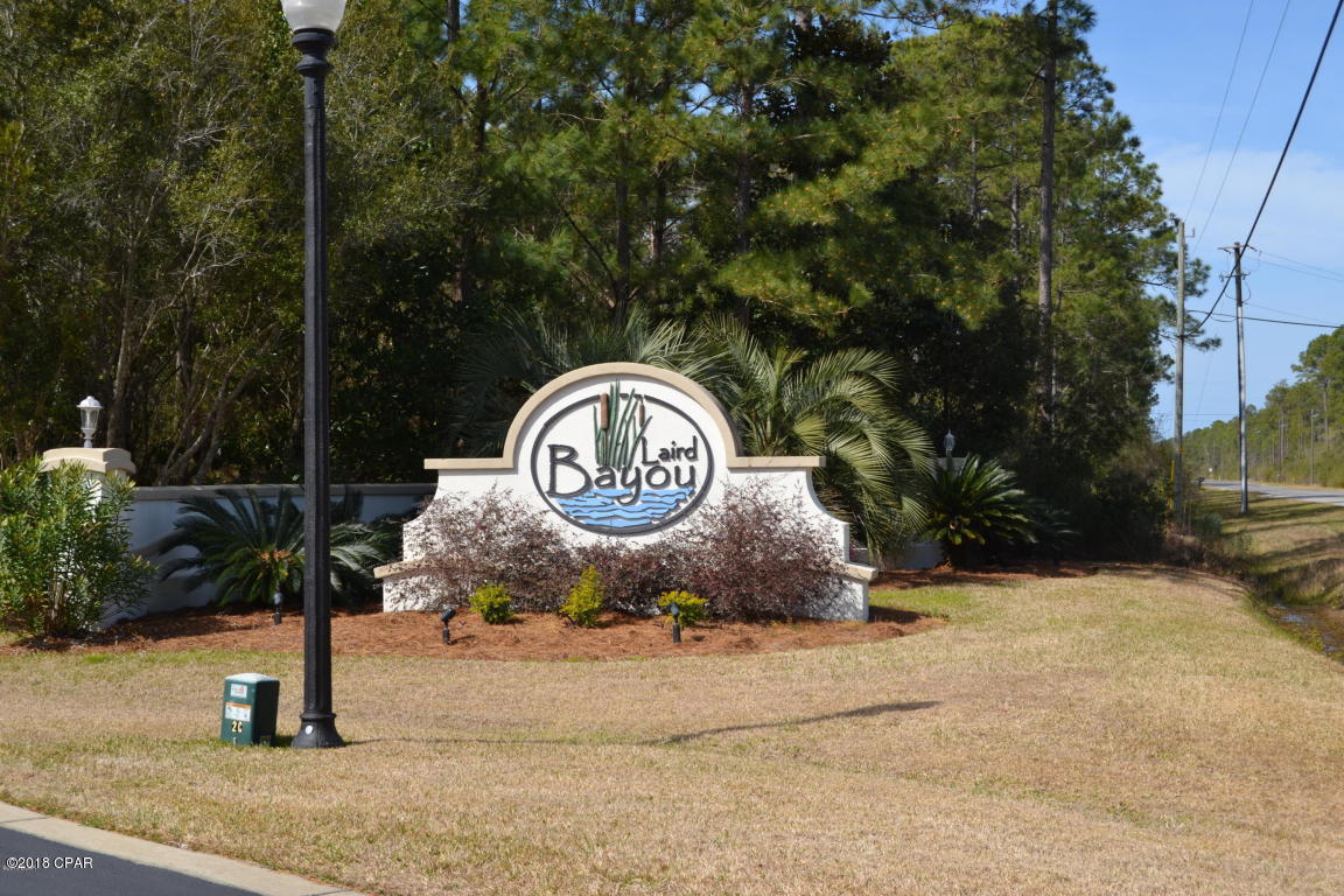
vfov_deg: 23.8
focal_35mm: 57
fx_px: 2128
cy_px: 448
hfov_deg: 35.1
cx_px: 672
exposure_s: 1/200
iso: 100
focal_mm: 38
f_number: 8
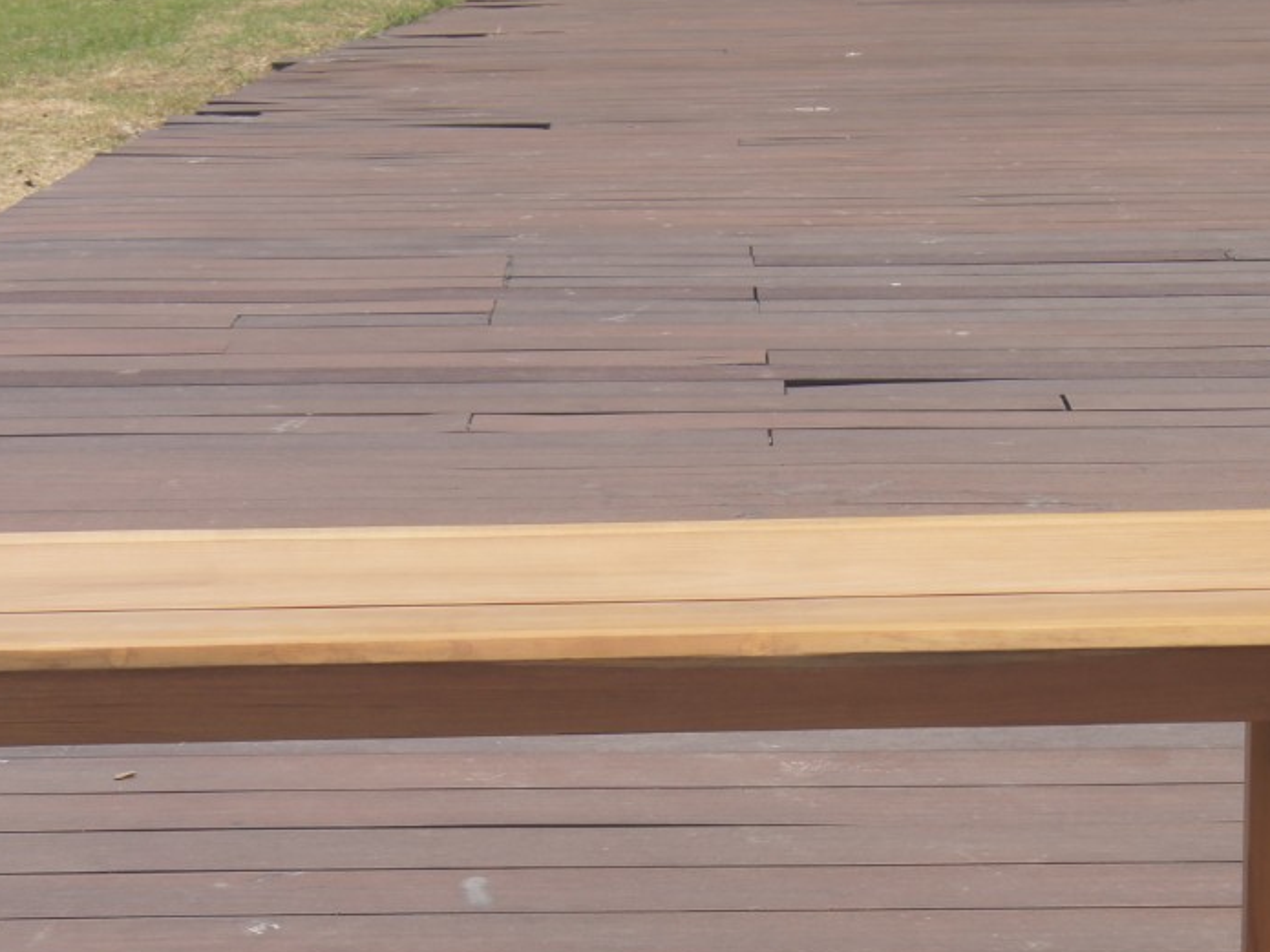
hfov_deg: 17.0
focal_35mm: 116
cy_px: 868
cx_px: 652
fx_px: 4259
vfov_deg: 12.6
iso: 100
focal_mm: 35
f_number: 8
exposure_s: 1/160
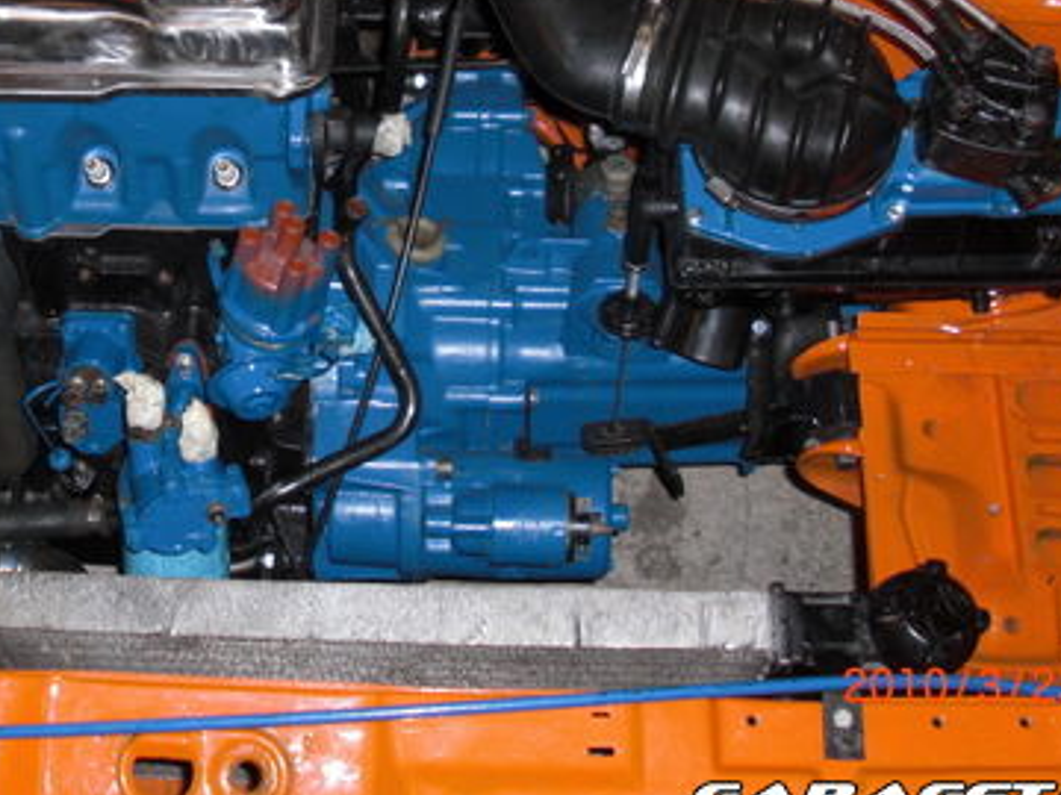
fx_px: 1962
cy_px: 121
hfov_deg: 29.7
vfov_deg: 22.5
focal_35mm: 64
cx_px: 253
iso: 100
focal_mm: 6.3
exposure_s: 1/60
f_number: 2.8
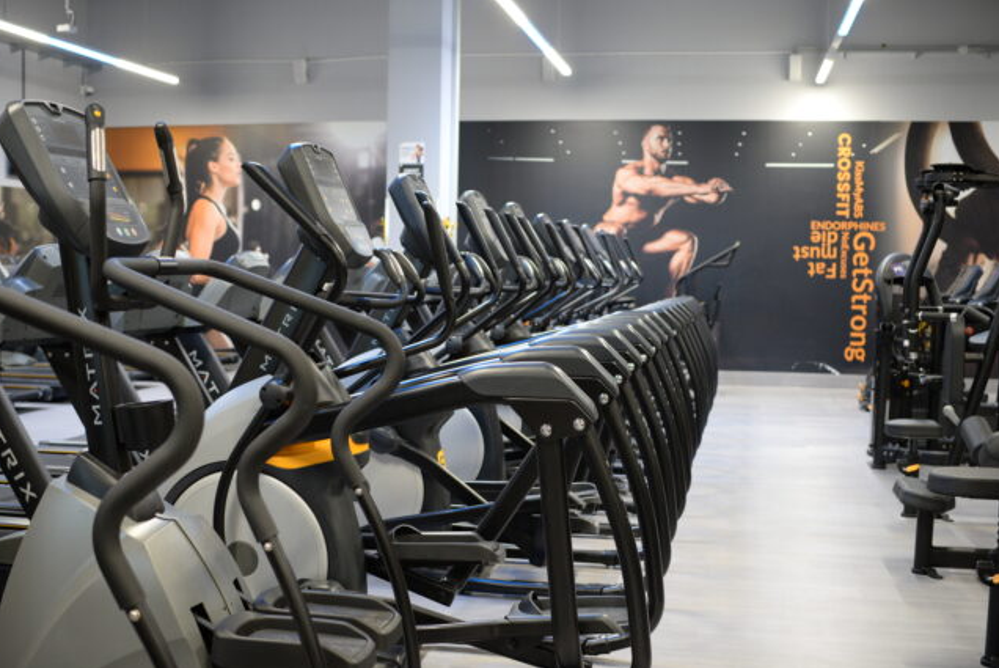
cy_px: 368
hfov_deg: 44.4
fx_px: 1222
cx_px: 452
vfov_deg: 30.5
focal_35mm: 44
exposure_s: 1/125
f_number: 3.2
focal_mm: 35
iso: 1600
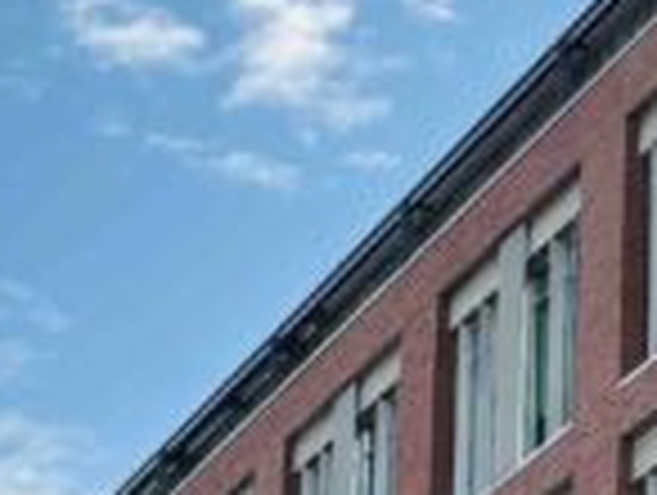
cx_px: 670
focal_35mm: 182
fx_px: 3460
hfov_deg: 10.7
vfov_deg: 8.1
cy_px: 693
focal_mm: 5.96
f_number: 1.6
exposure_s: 1/2105
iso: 50
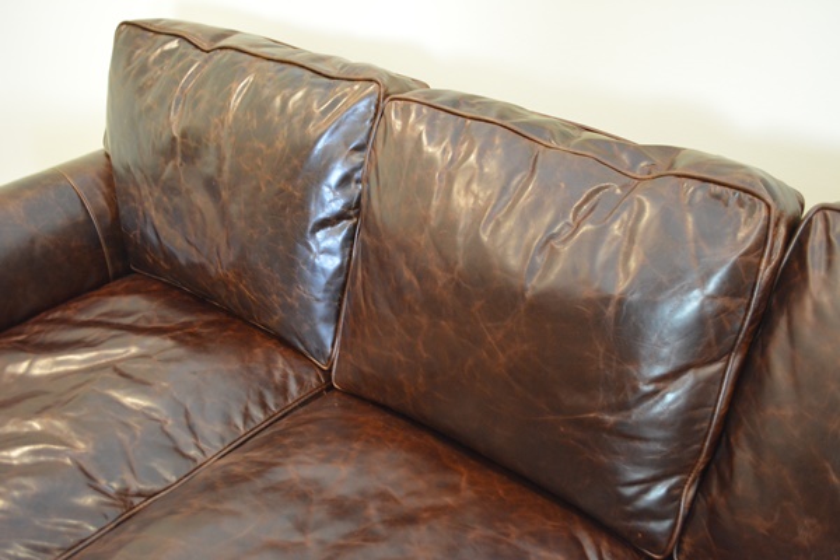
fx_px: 770
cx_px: 420
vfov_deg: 40.0
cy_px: 280
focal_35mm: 33
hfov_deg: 57.2
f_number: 3.8
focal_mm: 22
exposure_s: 1/30
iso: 2500
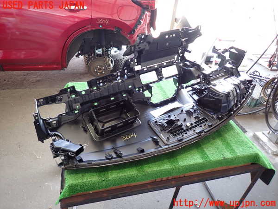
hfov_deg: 69.4
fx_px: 201
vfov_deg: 54.9
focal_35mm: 25
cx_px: 139
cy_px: 104
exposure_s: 1/40
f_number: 2
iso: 200
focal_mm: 4.5
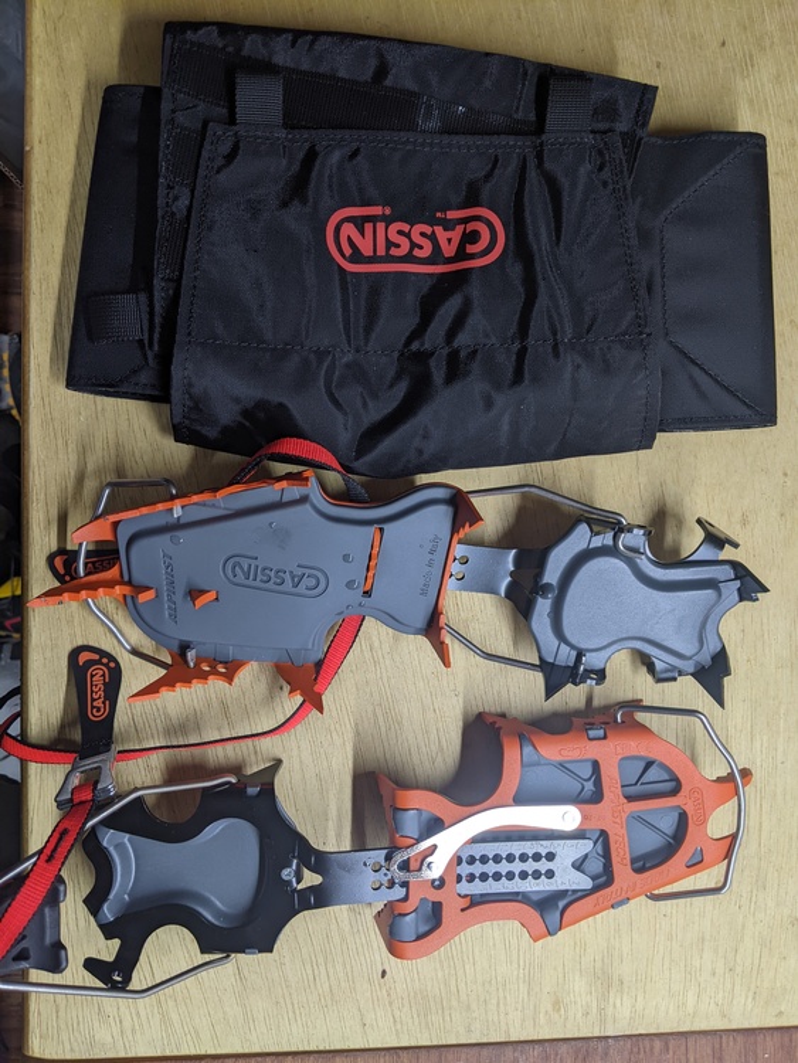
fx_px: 829
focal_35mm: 27
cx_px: 399
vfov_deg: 65.3
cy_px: 532
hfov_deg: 51.4
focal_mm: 4.44
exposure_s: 1/37.7
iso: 52
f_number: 1.8
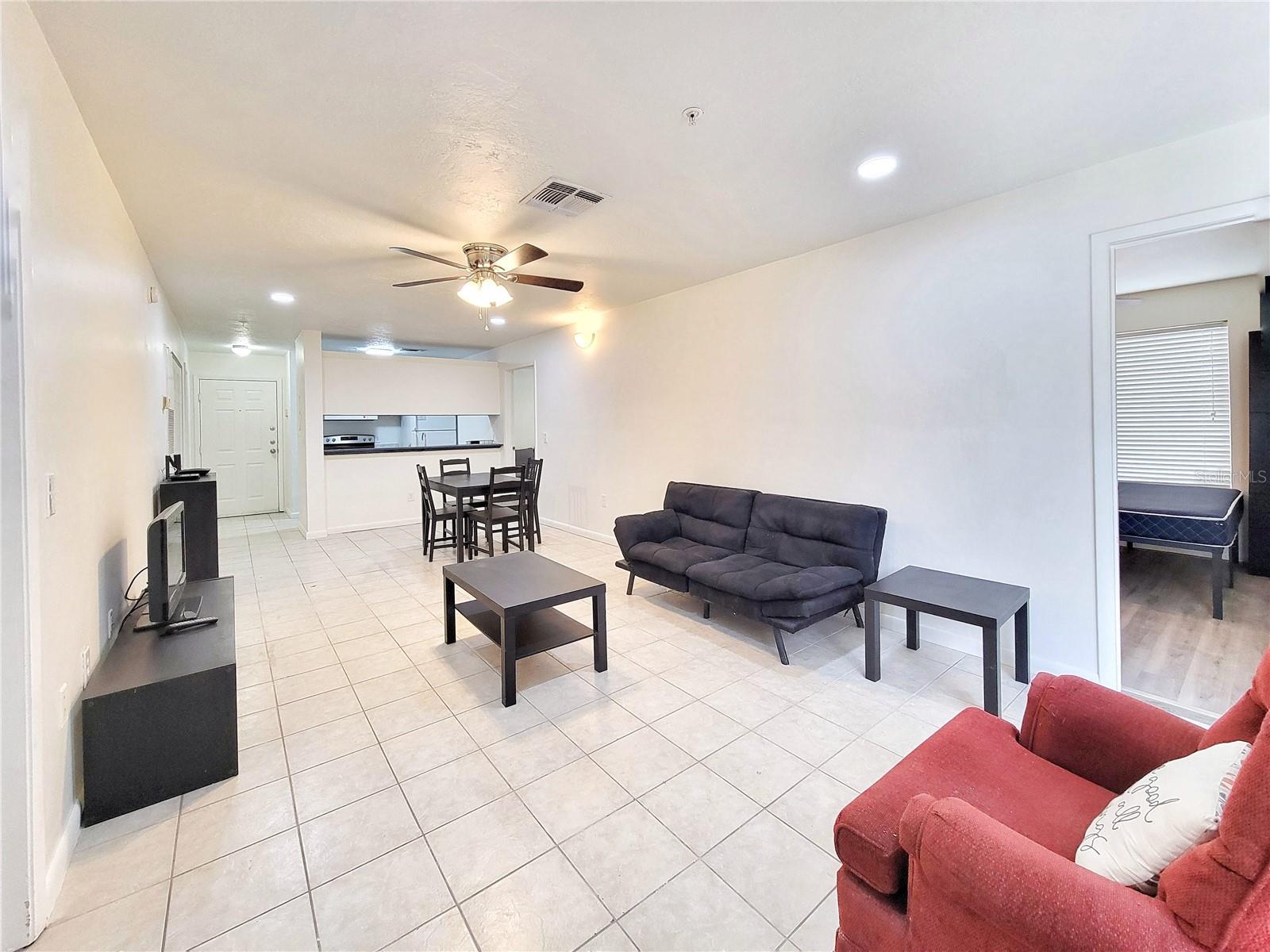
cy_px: 476
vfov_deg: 89.9
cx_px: 635
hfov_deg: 106.2
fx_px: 477
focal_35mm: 13
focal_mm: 2.2
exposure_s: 1/60
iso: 250
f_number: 2.2
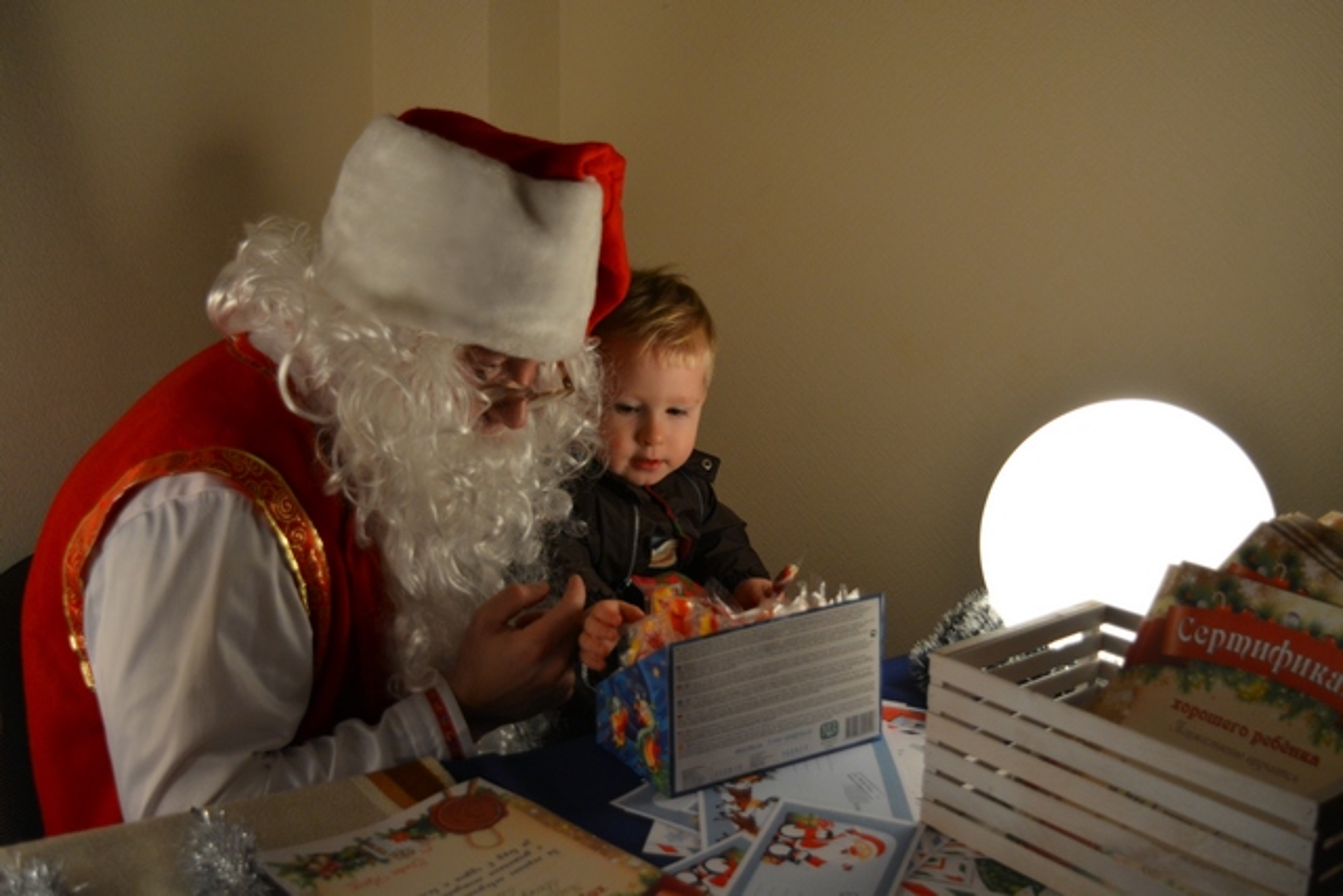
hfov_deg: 45.0
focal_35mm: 44
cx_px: 672
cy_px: 448
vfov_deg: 30.9
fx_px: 1623
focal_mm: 29
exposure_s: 1/40
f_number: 4.2
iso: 800
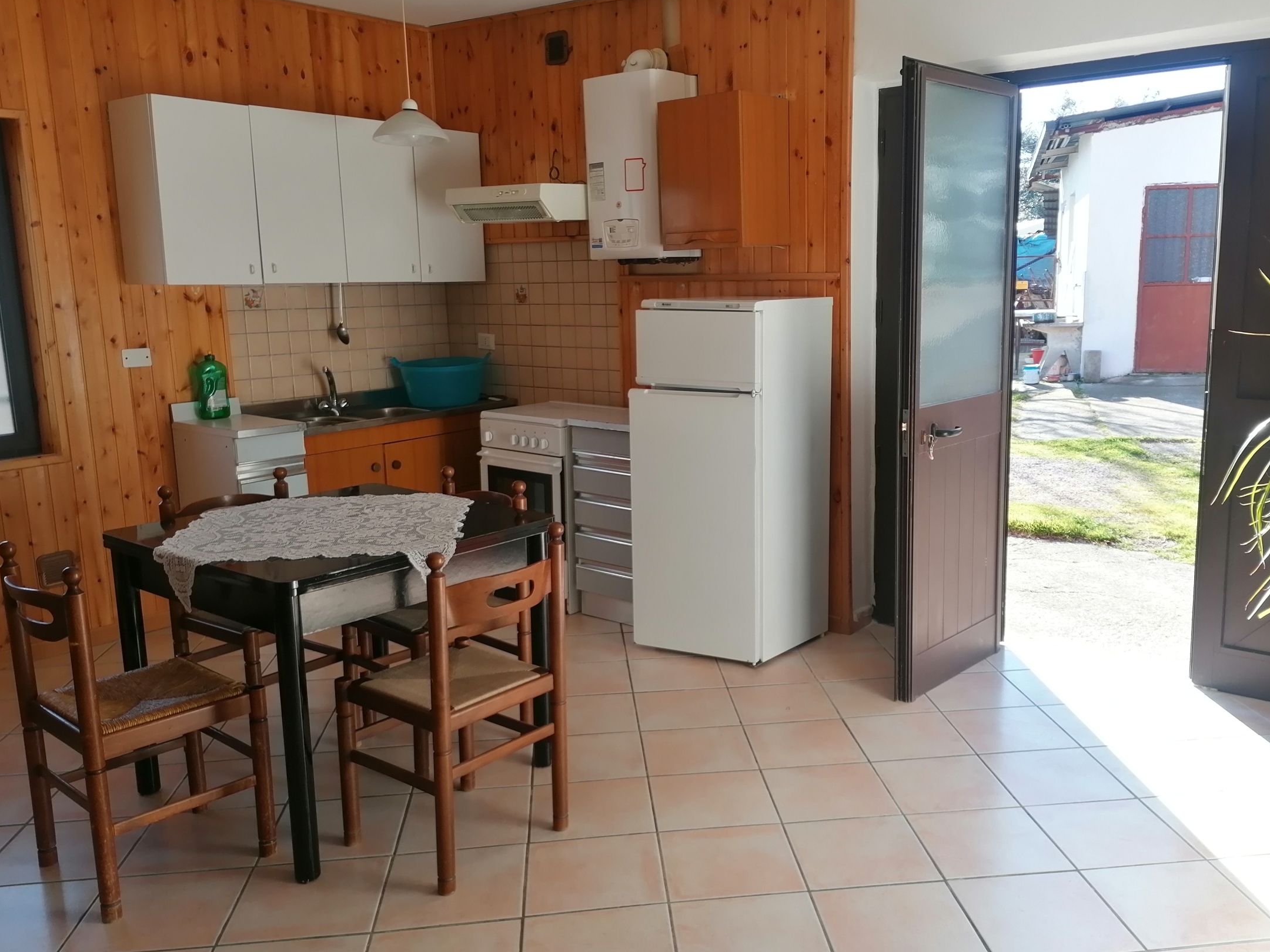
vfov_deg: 44.2
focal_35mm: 32
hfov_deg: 56.6
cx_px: 714
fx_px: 1174
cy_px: 472
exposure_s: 1/154
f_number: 1.8
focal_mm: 4.75
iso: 50
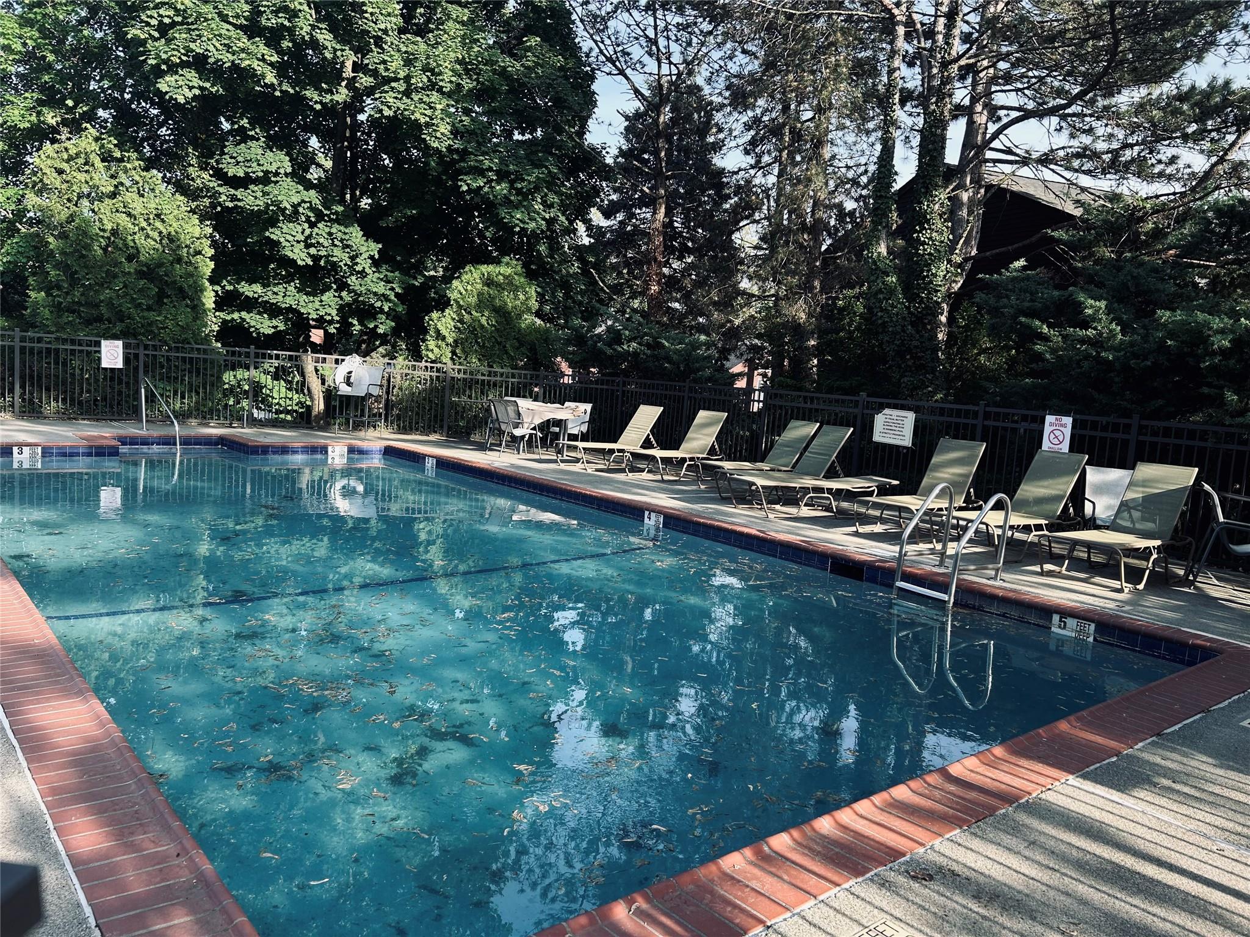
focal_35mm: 26
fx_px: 939
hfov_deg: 67.3
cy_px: 468
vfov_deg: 53.1
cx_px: 625
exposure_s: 1/578
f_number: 1.5
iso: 50
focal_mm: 5.7
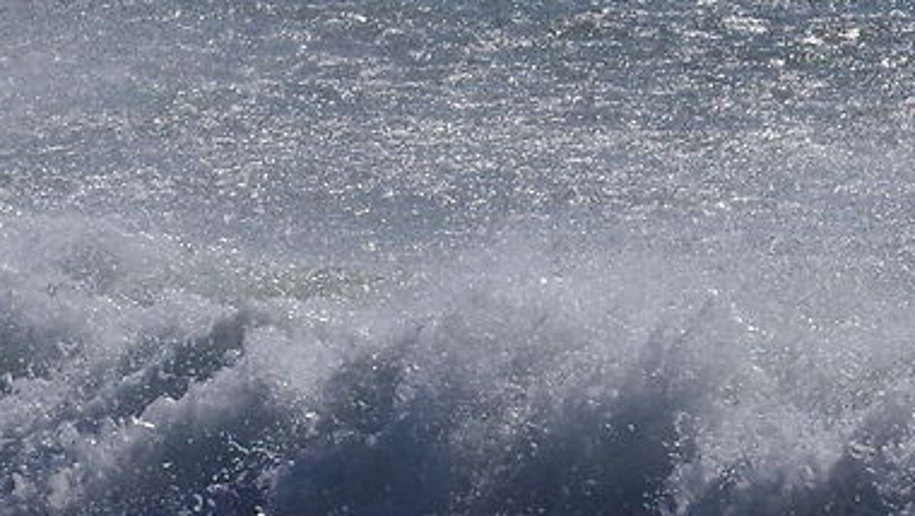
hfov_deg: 3.7
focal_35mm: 563
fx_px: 13663
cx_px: 2666
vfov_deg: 2.2
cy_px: 215
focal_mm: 85
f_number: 16
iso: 1600
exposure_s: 1/5000
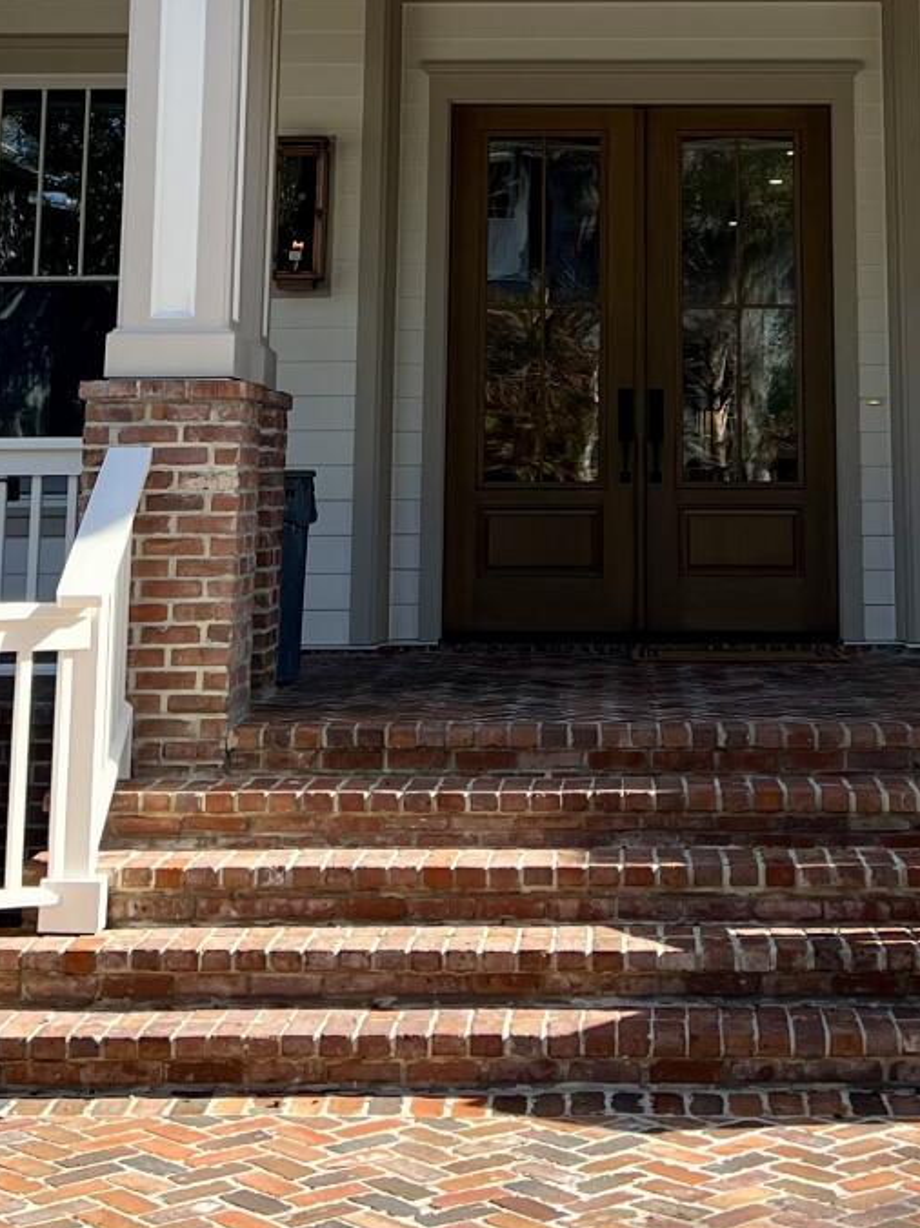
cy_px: -76
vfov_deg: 23.9
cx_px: 658
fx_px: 2729
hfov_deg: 19.0
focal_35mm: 77
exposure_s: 1/1751
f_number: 1.5
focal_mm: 5.7
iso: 50
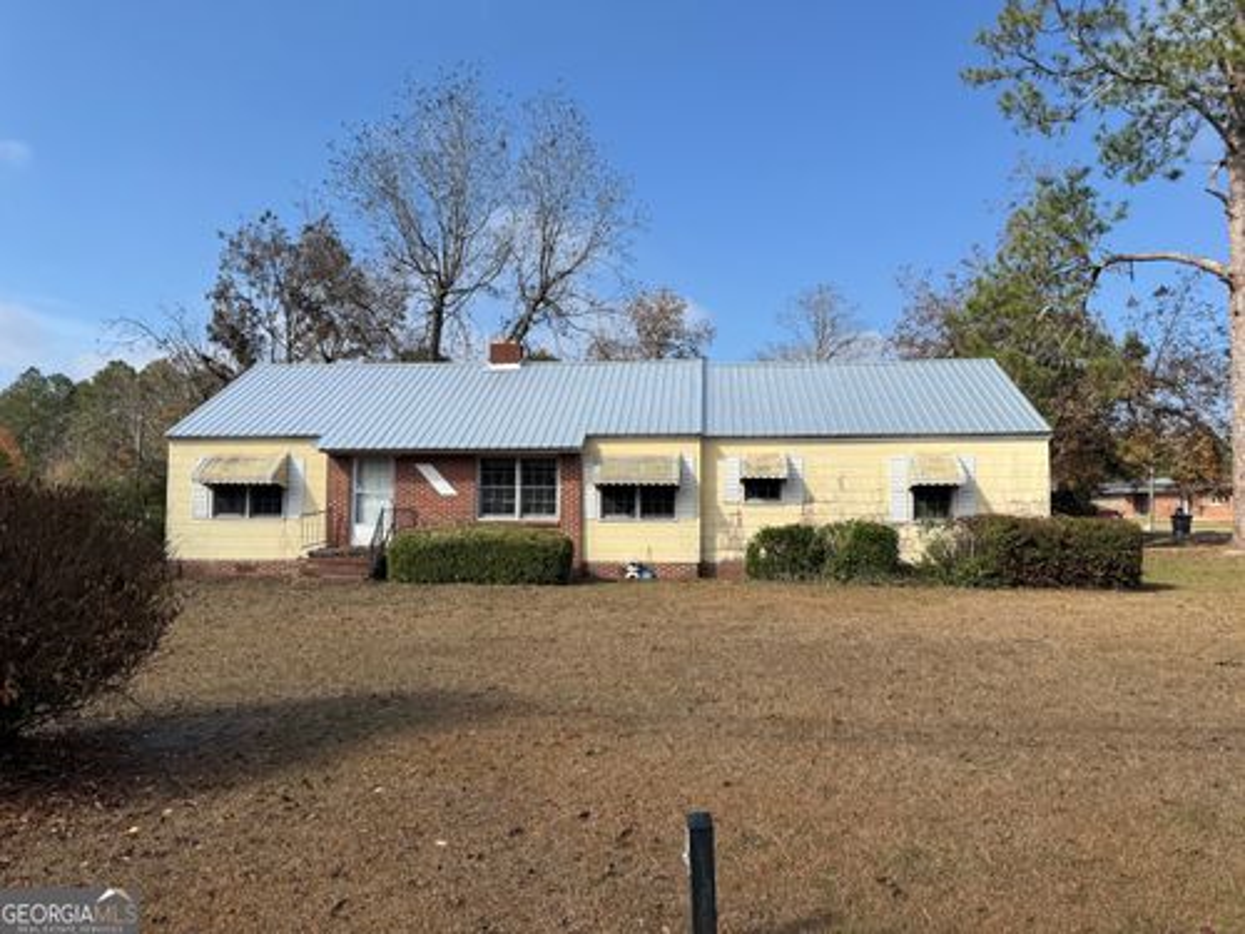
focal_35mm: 24
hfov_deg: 71.6
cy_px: 467
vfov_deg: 56.8
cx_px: 622
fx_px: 863
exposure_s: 1/4673
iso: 80
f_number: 1.78
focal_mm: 6.76
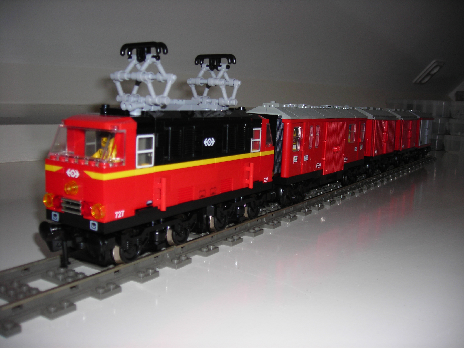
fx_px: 509
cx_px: 232
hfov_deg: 49.0
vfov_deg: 37.7
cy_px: 174
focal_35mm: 38
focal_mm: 6.3
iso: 50
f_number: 3.2
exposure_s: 1/60.1
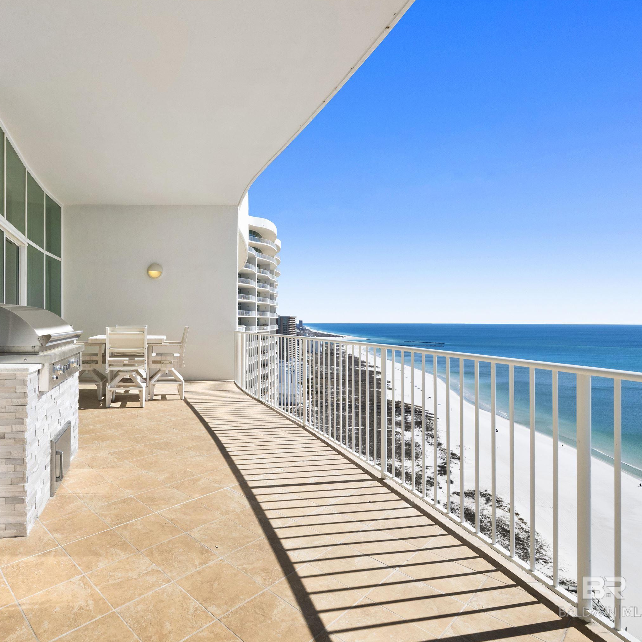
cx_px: 198
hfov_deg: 77.3
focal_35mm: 18
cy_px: 320
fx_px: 378
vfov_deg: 80.7
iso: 400
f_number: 11
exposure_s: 1/1000
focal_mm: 14
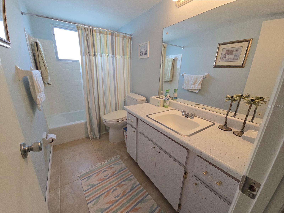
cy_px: 106
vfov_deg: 89.9
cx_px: 142
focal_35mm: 13
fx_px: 107
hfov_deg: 106.2
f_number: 2.2
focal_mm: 2.2
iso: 64
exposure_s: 1/120
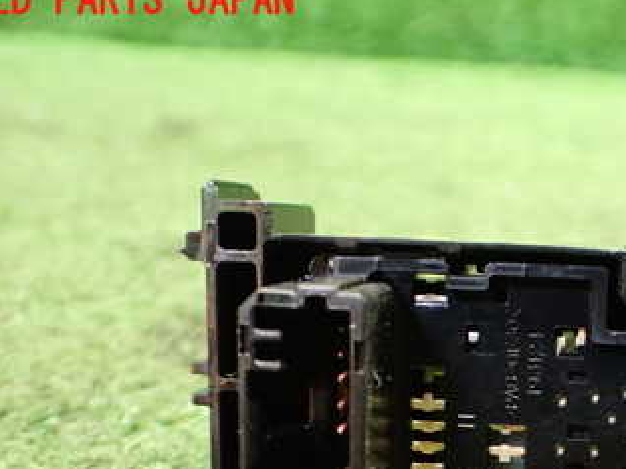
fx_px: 1031
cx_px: 529
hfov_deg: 32.5
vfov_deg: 24.9
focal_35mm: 57
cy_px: 422
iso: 800
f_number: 2.3
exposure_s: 1/50
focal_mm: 5.4
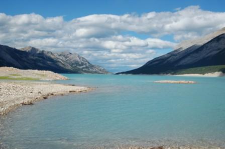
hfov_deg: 46.4
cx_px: 112
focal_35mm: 42
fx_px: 262
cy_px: 74
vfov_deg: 31.8
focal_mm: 28
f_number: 10
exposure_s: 1/400
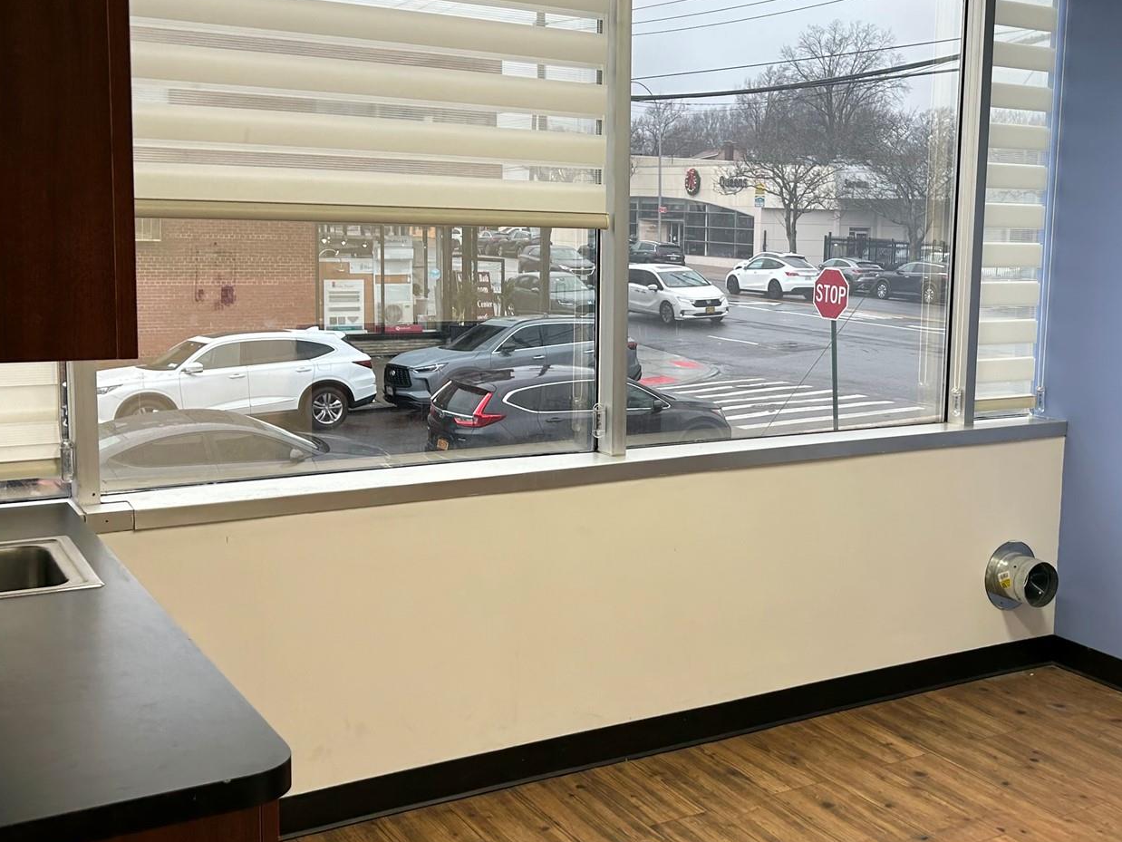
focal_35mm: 43
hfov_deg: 43.1
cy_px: 386
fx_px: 1394
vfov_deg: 33.6
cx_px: 761
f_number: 1.5
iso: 64
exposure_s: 1/120
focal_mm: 5.7
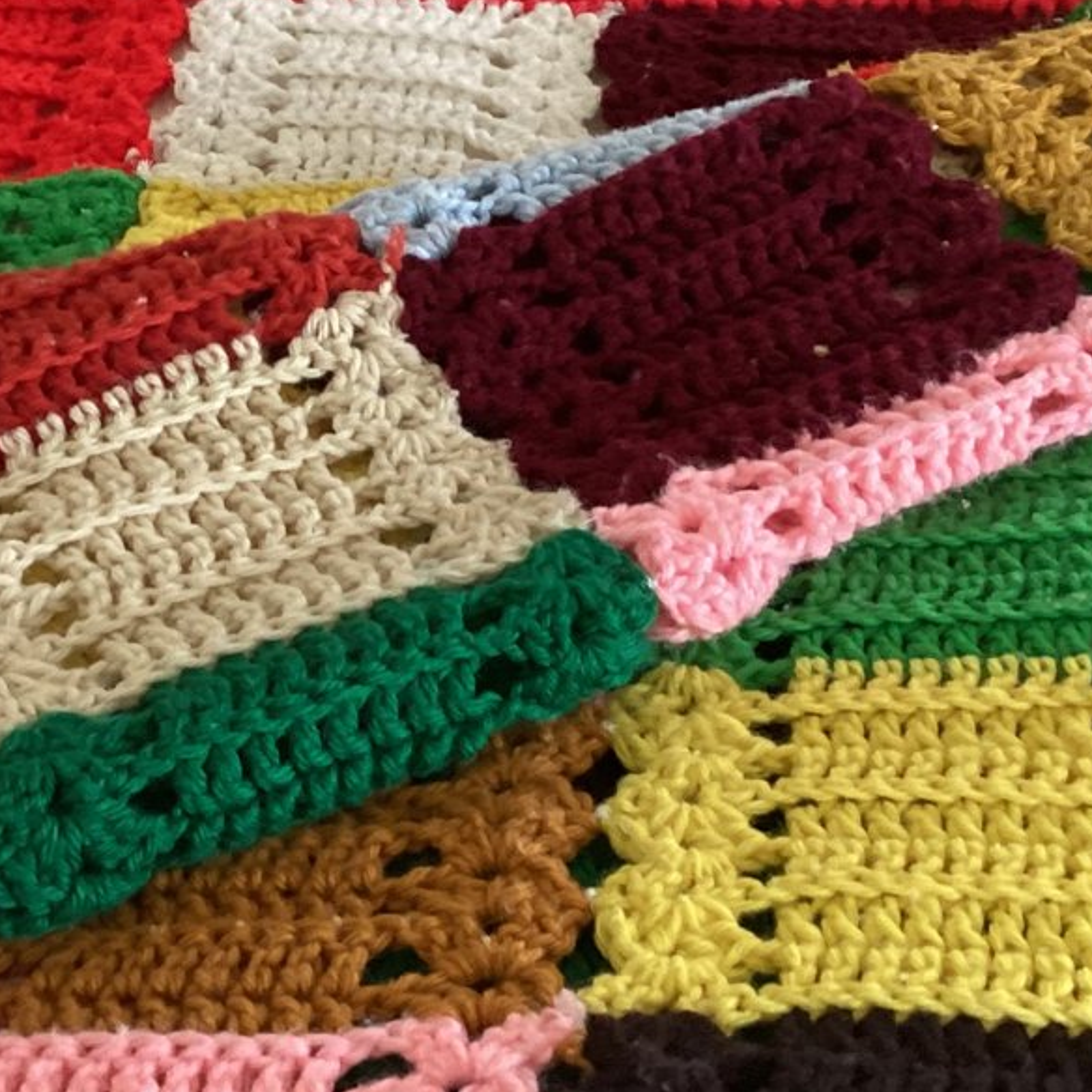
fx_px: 2534
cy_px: 481
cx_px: 289
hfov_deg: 24.1
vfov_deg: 24.3
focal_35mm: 71
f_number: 2.4
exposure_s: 1/50
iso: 320
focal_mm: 3.3
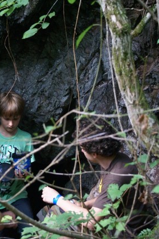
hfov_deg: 12.0
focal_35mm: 113
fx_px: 749
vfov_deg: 18.1
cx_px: 6
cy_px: 119
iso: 400
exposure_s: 1/30
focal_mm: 50
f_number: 5.6
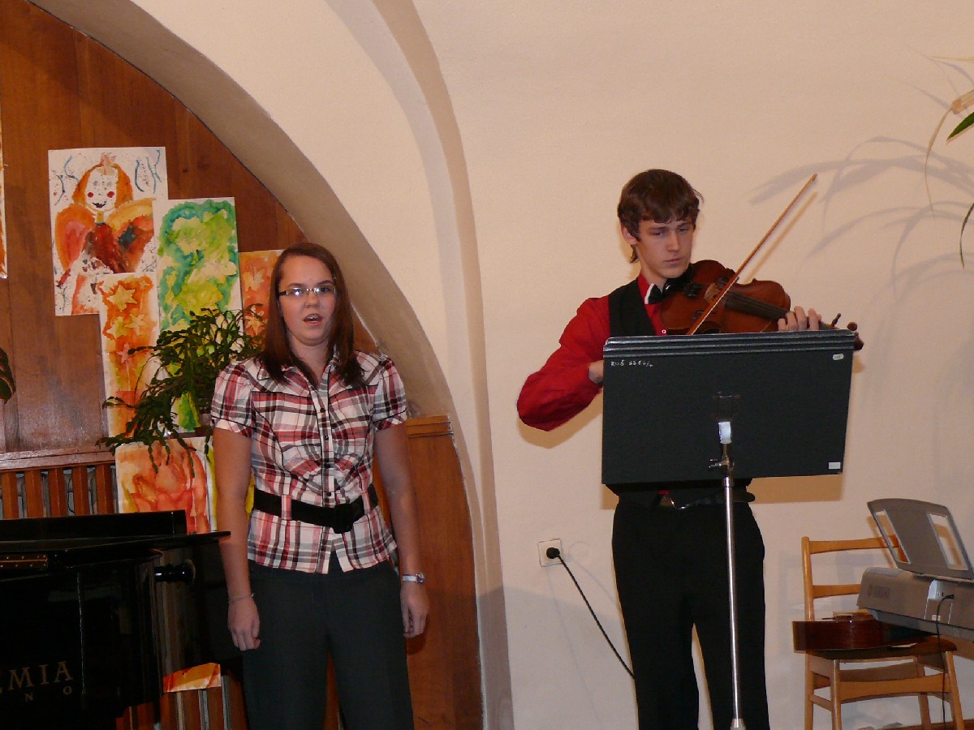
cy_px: 365
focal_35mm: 75
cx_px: 487
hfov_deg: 26.0
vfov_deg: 19.6
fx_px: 2110
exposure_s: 1/30
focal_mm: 11.5
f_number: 3.2
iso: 200
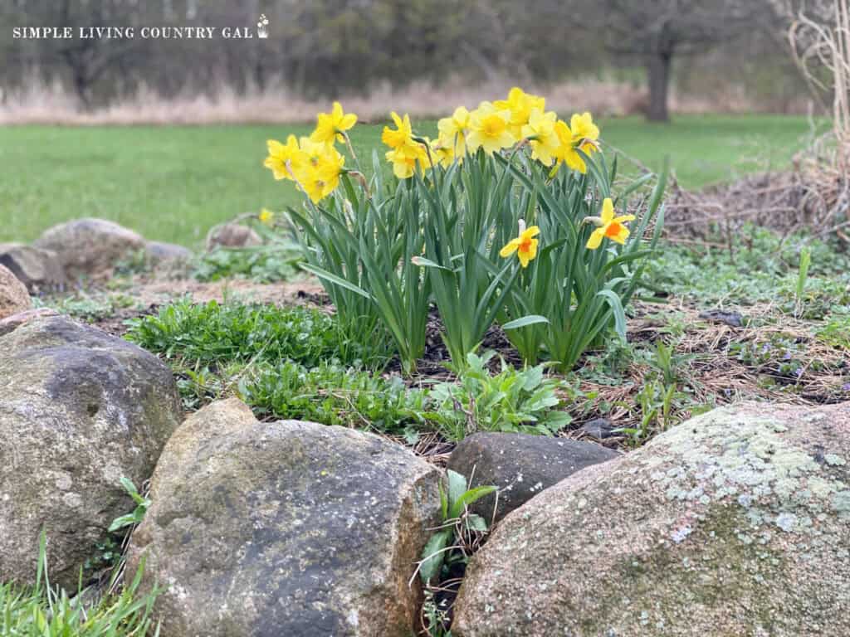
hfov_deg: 36.8
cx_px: 425
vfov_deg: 28.0
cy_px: 318
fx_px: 1277
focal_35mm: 52
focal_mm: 6
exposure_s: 1/207
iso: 20
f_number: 2
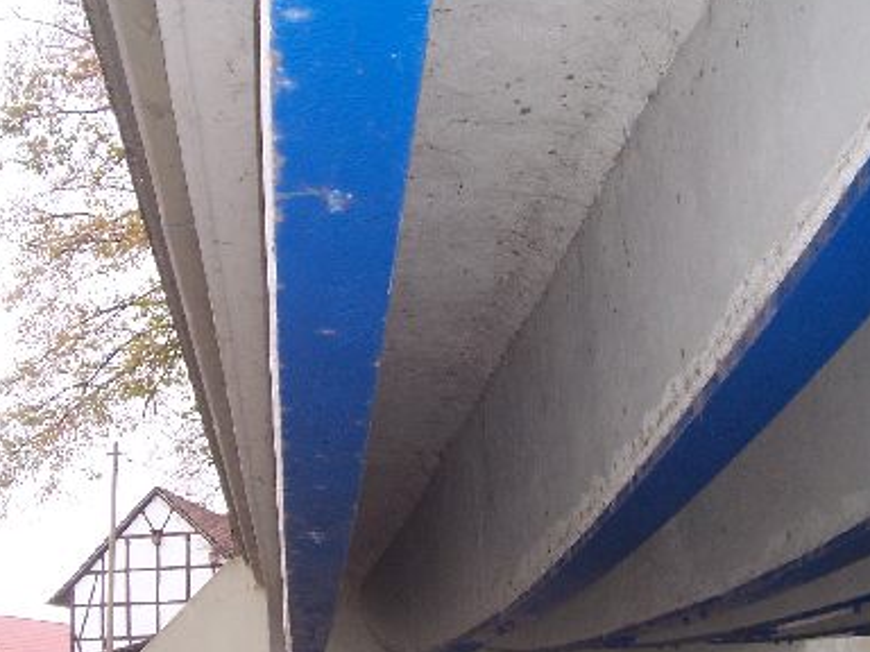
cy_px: 417
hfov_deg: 38.2
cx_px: 430
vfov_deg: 29.0
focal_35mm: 50
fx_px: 1257
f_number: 2.7
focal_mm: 5.6
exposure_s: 1/60
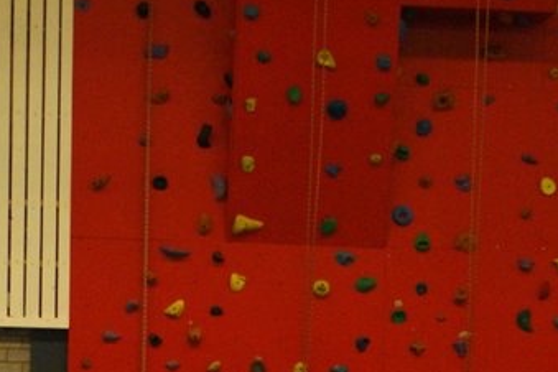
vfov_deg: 7.2
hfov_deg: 11.1
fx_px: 2879
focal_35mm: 186
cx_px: 298
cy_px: 645
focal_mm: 35
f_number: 2.8
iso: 800
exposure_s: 1/100
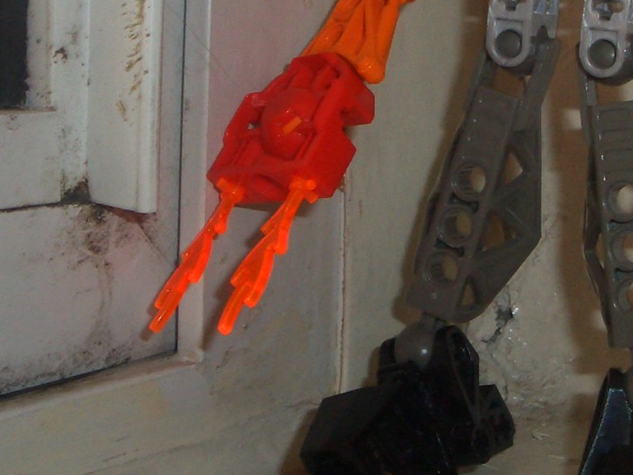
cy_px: 81
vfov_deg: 18.5
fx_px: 1445
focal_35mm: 79
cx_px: 480
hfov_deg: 24.4
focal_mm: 4.8
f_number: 4
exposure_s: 1/40
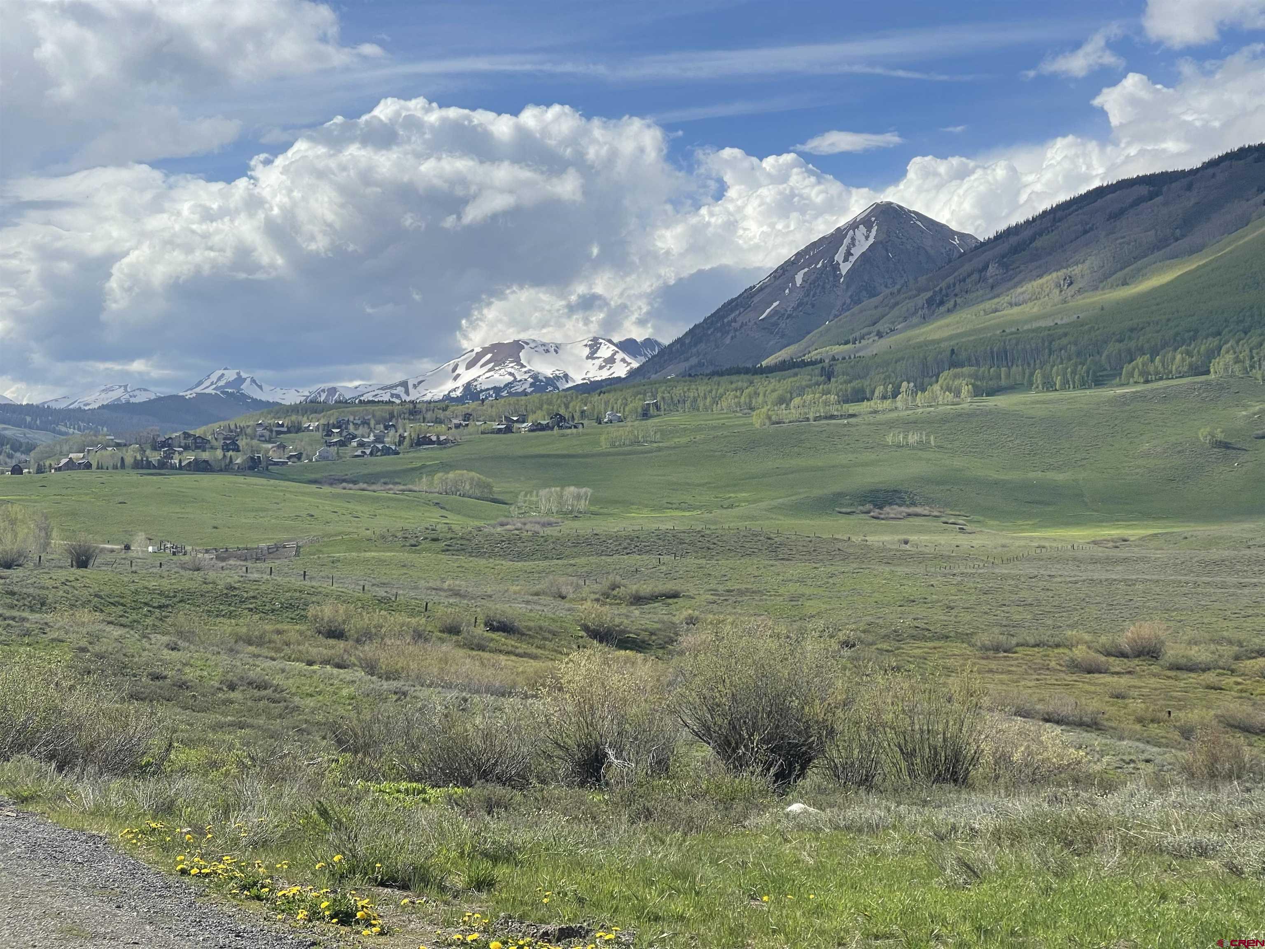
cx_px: 632
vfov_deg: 22.9
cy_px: 474
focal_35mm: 64
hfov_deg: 30.3
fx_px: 2339
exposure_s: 1/2053
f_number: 2.2
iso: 20
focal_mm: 7.5
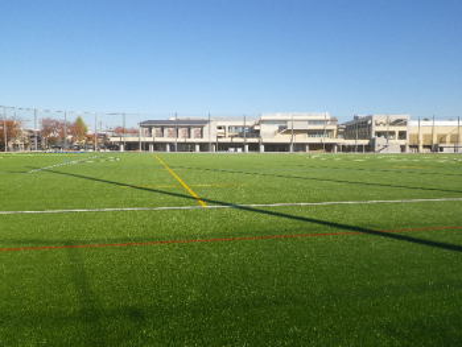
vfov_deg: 49.8
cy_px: 174
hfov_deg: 63.4
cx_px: 231
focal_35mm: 28
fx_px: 374
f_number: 4.2
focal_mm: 5
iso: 80
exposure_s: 1/500
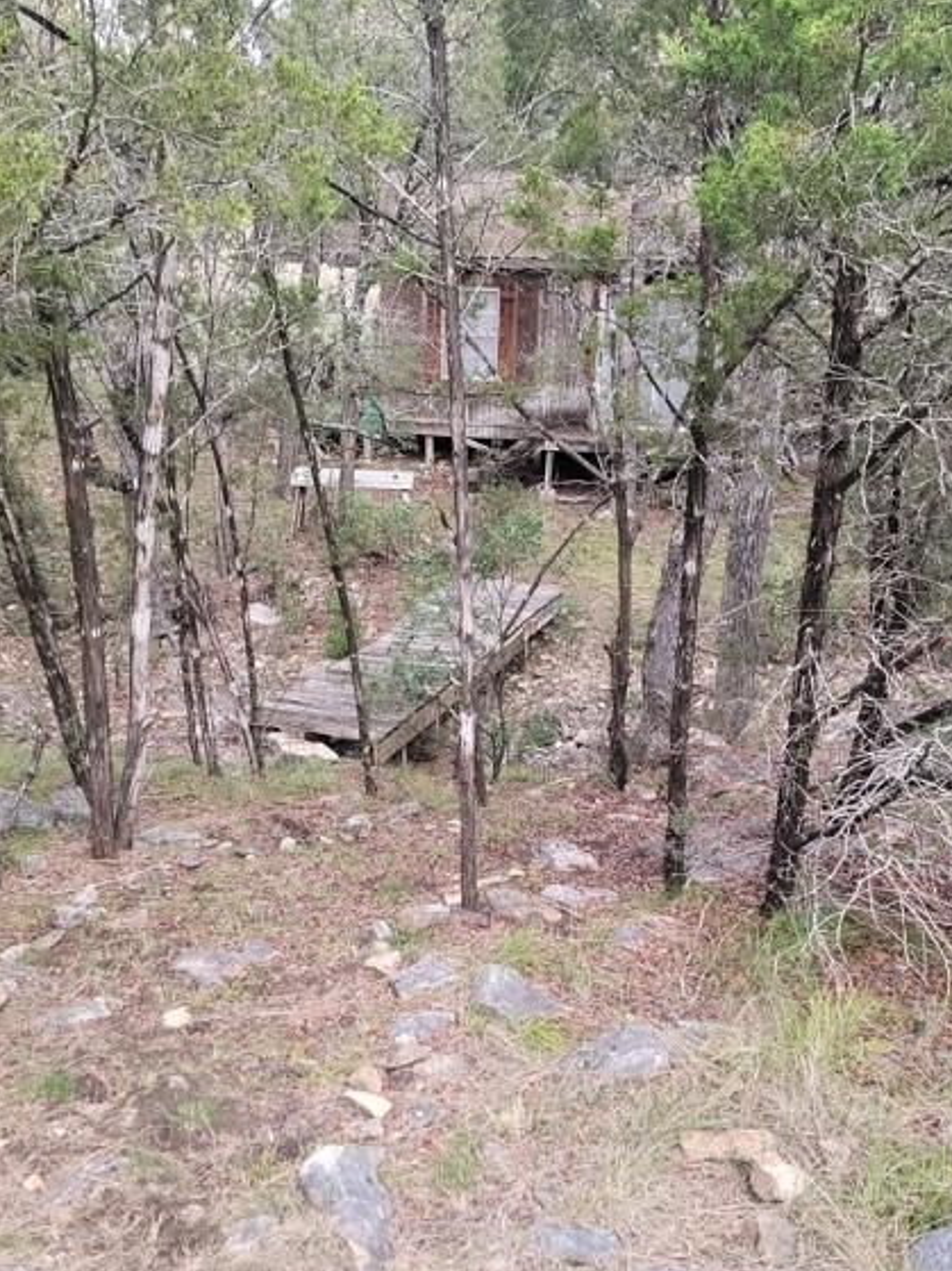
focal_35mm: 33
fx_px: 1211
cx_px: 504
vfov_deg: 54.8
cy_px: 782
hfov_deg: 42.9
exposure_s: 1/60
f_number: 1.8
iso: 25
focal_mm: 6.7
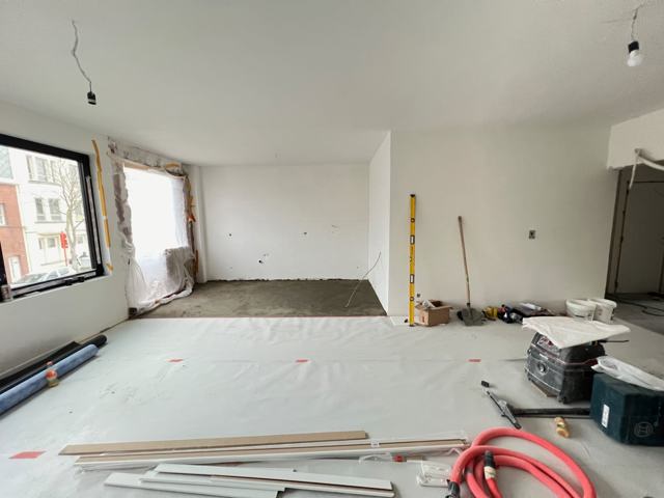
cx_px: 332
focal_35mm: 13
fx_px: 249
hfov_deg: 106.2
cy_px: 249
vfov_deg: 89.9
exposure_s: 1/60
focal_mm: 1.57
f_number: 1.8
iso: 640
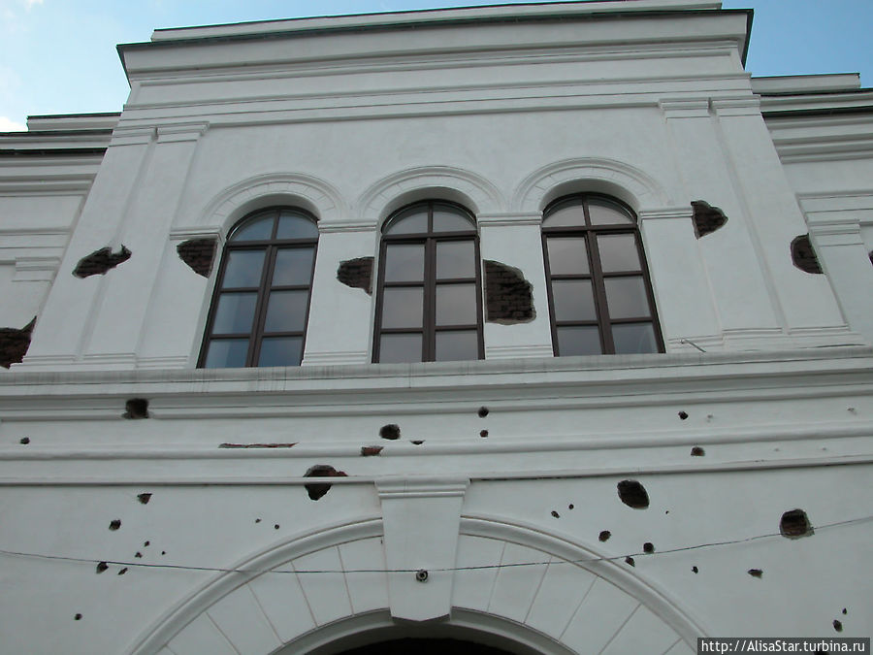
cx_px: 436
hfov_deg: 52.6
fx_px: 883
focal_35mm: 35
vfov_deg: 40.7
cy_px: 328
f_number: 5
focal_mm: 8.9
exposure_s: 1/216
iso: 100
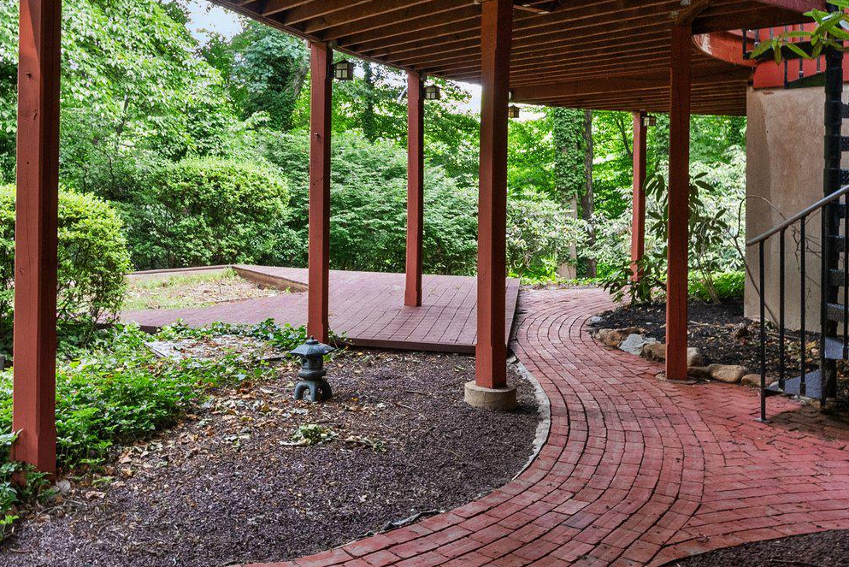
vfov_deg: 39.7
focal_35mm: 33
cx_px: 324
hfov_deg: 56.6
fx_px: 779
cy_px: 207
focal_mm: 16
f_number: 11
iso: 1250
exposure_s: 1/13
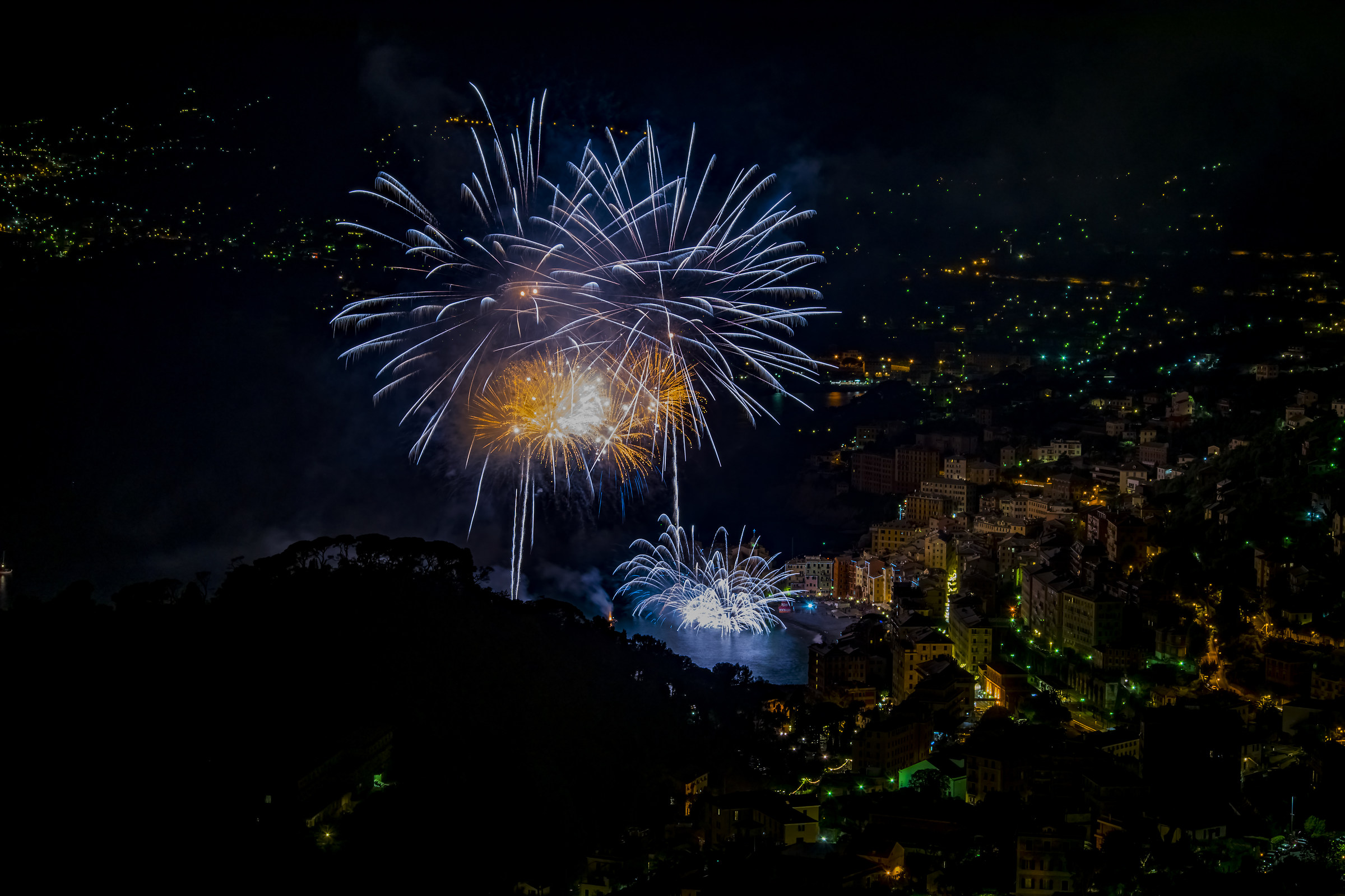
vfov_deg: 16.6
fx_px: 3082
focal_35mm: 82
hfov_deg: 24.6
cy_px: 448
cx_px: 672
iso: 200
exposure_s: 2.5
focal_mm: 55
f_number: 11
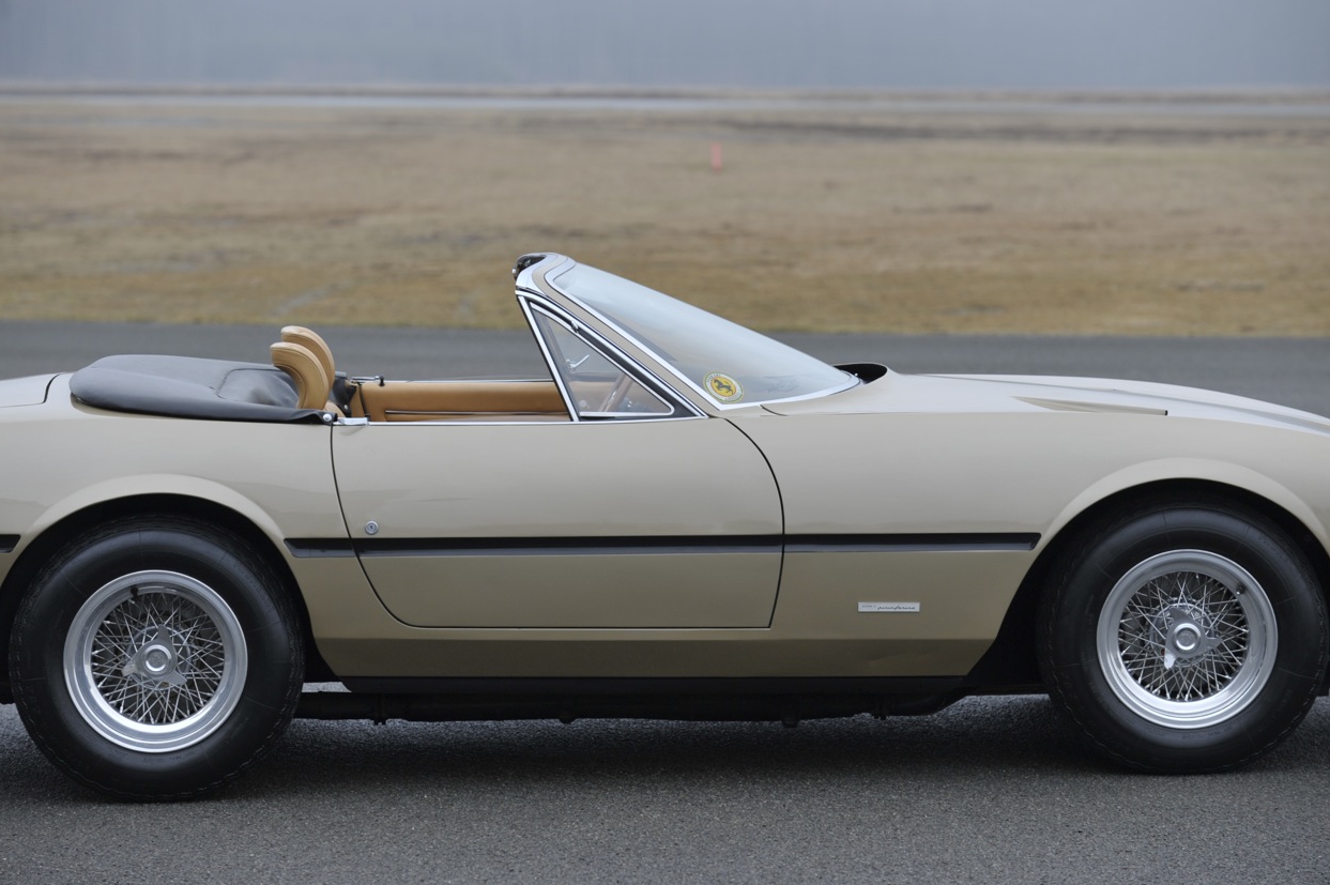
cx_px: 658
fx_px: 5132
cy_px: 449
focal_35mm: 139
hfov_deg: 14.8
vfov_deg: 9.9
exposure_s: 1/400
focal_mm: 135
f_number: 4
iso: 400
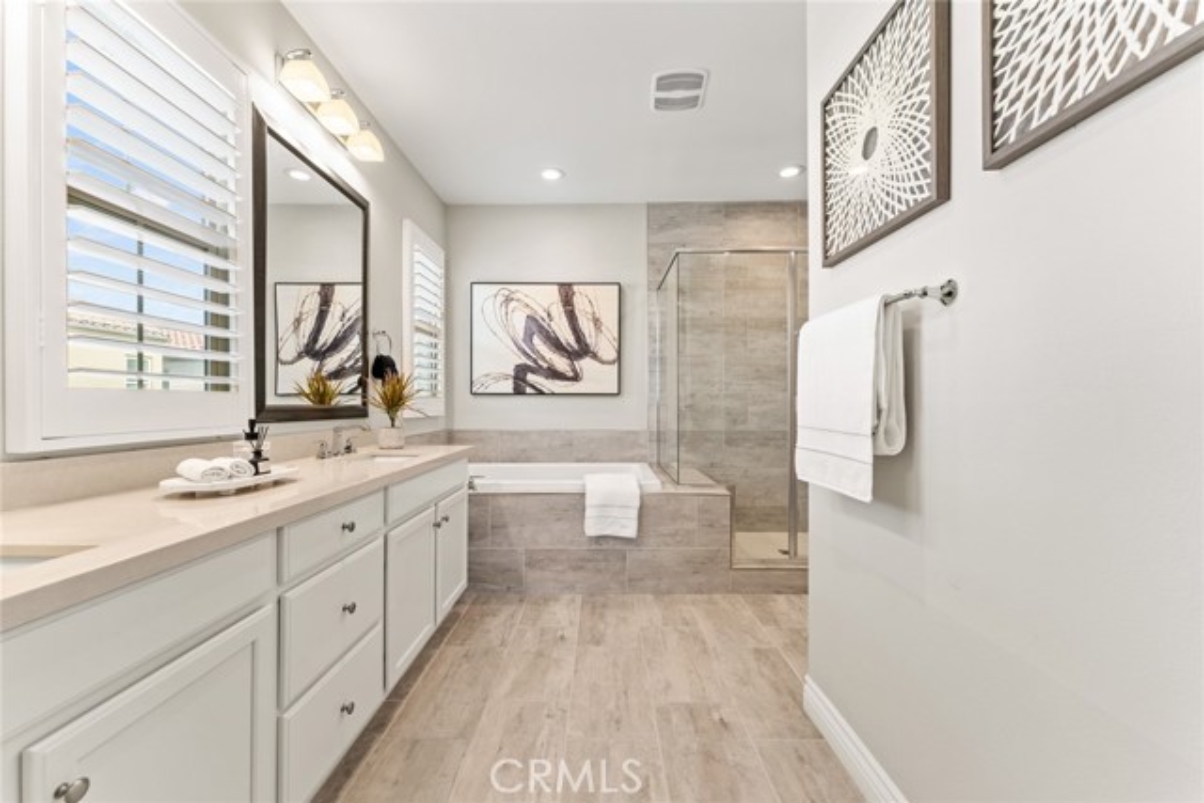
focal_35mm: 14
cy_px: 402
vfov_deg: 81.2
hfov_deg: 104.2
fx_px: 468
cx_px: 602
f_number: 6.3
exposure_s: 1/8
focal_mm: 14
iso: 200
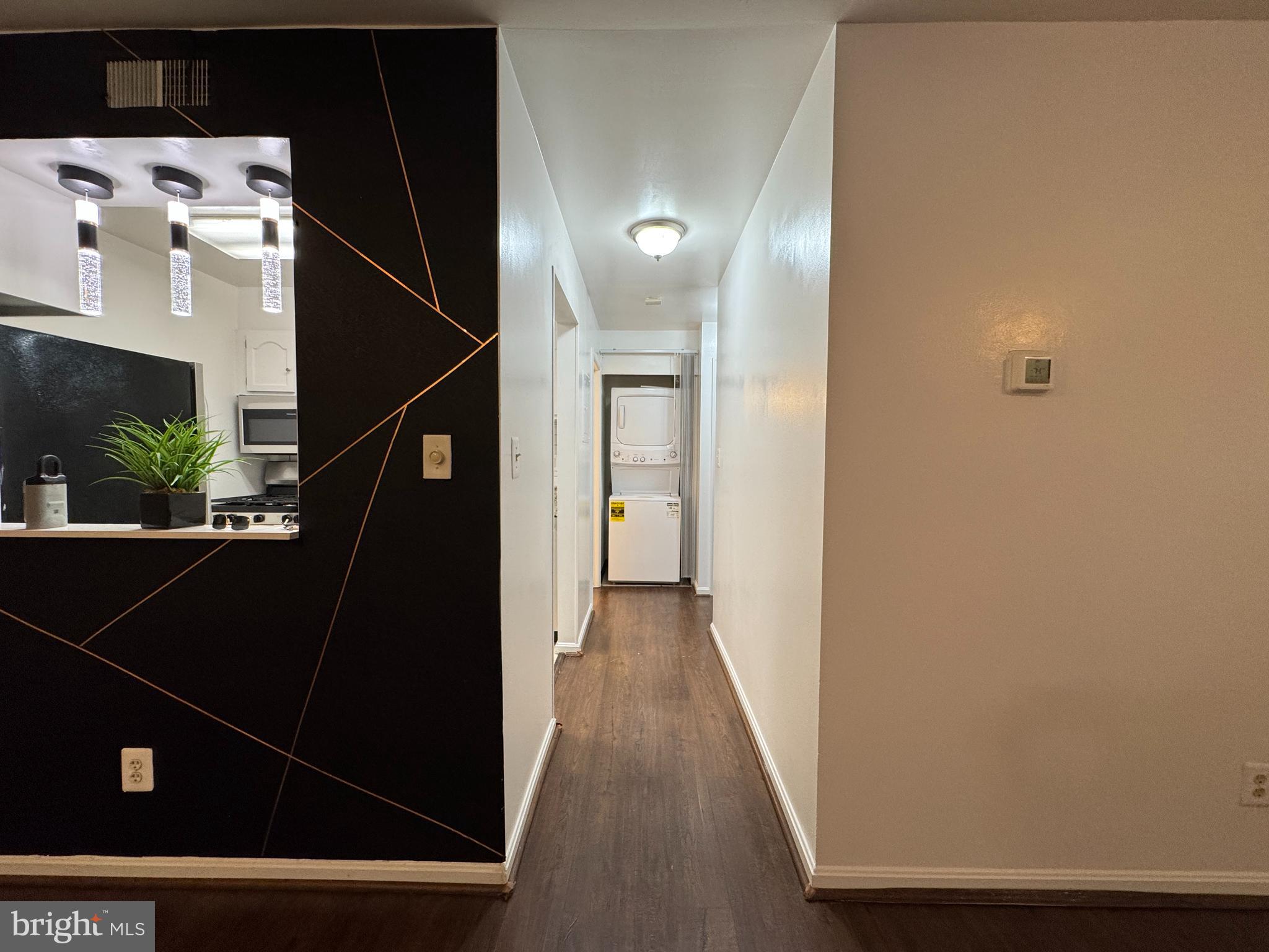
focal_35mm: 14
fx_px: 513
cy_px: 476
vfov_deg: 85.7
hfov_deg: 102.1
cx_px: 634
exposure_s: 1/120
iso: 200
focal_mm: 2.22
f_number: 2.2
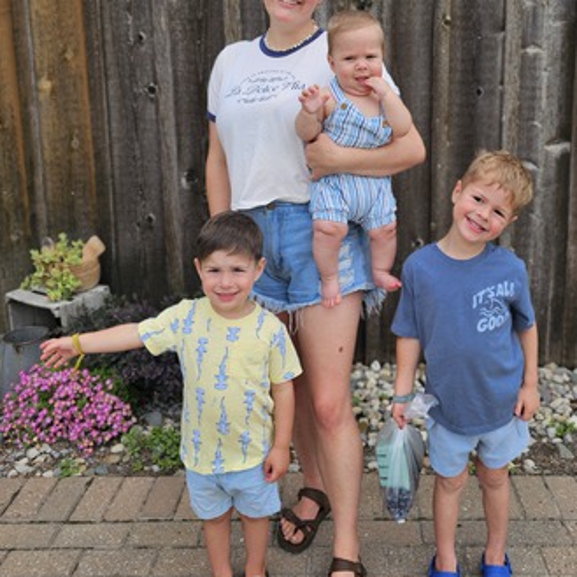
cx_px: 350
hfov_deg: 48.1
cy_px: 174
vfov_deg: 47.3
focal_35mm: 34
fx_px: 641
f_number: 1.7
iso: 10
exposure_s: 1/541
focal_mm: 6.3
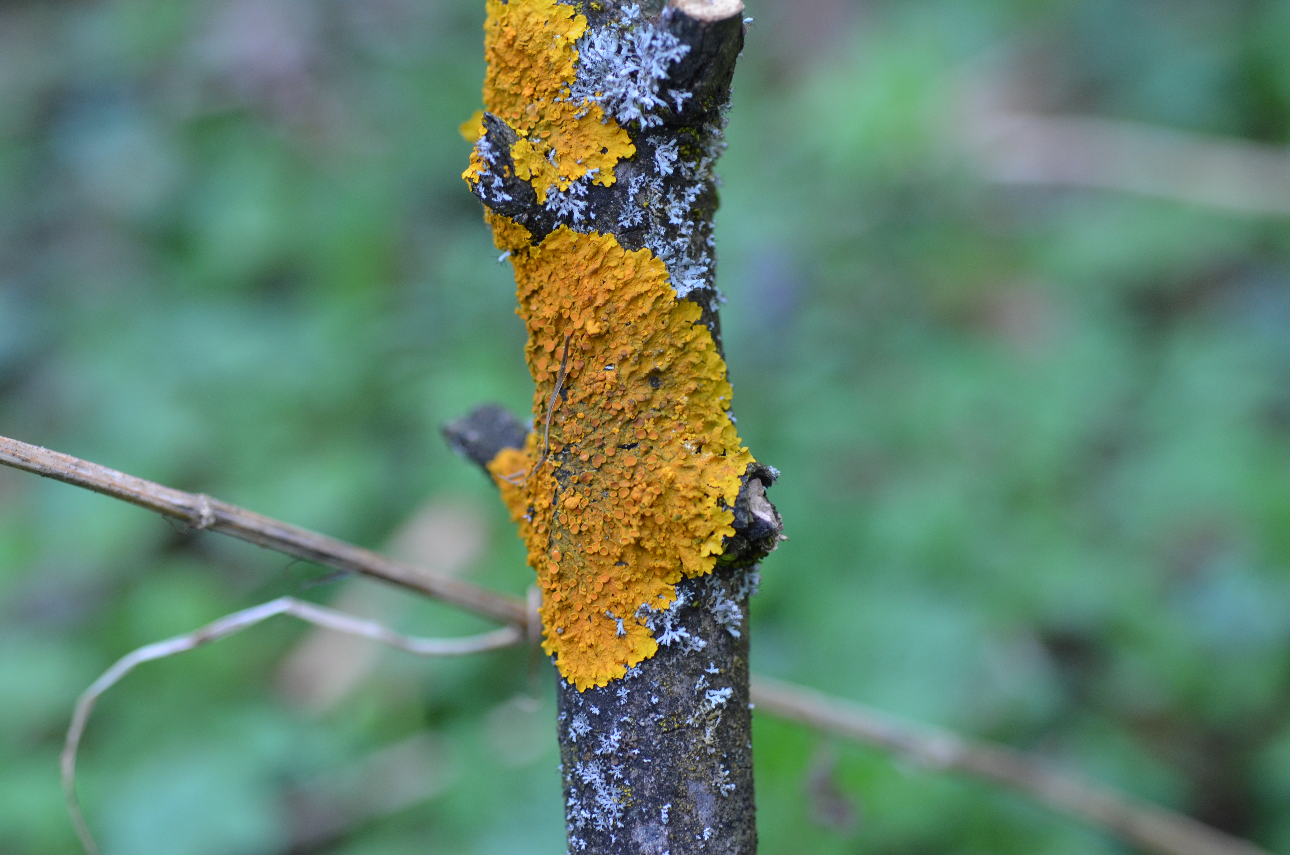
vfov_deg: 15.1
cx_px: 645
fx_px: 3218
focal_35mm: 90
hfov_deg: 22.7
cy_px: 428
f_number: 4
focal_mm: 60
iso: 560
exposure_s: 1/250
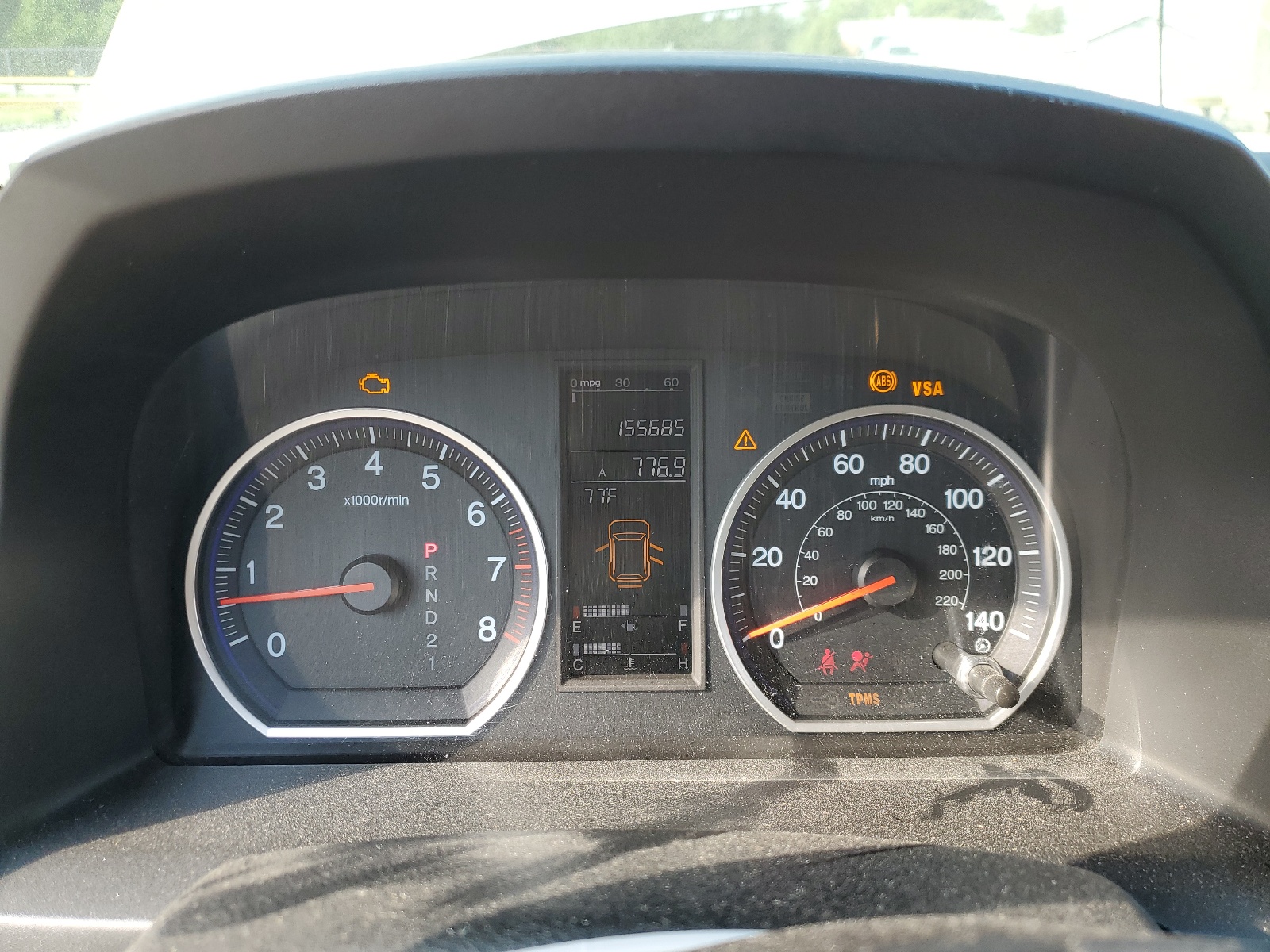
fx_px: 954
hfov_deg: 67.3
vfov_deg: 53.1
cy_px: 476
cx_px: 635
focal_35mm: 26
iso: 50
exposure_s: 1/222
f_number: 1.5
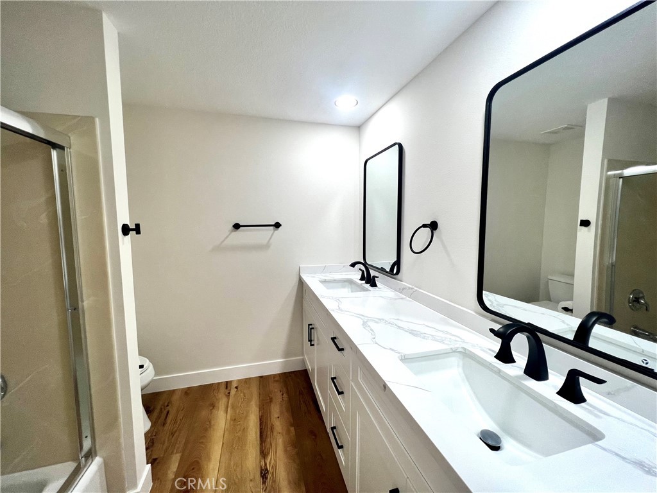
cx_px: 328
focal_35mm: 13
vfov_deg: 89.9
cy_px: 246
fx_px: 247
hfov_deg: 106.2
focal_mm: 1.57
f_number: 1.8
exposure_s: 1/120
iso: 80
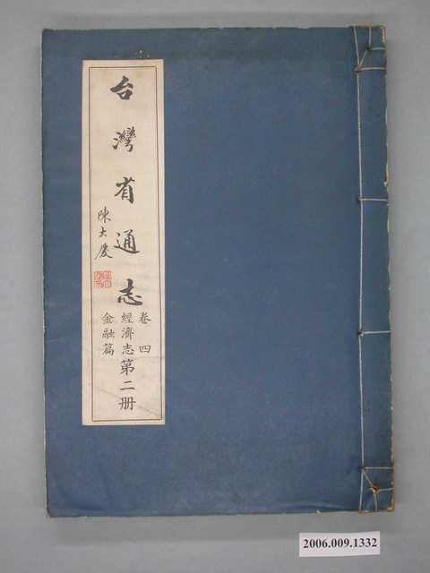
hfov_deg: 27.5
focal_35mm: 53
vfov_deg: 36.2
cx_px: 215
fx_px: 878
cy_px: 286
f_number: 2.9
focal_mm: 11.1
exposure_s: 1/57.6
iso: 100
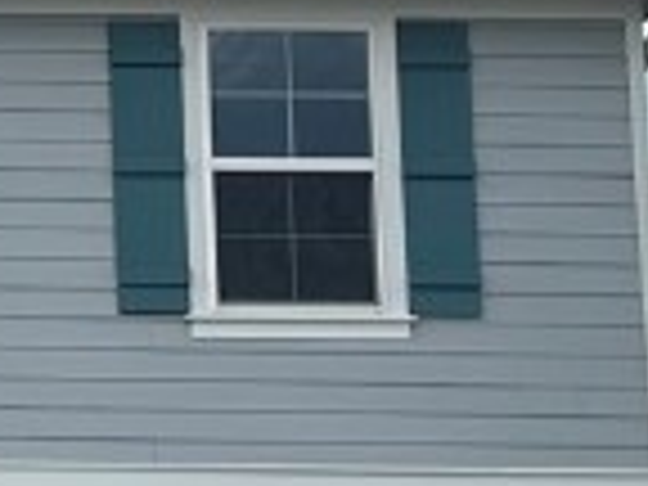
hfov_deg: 10.6
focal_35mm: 171
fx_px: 3201
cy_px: 288
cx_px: -644
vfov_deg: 8.7
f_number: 1.78
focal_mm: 6.86
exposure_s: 1/769
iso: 80
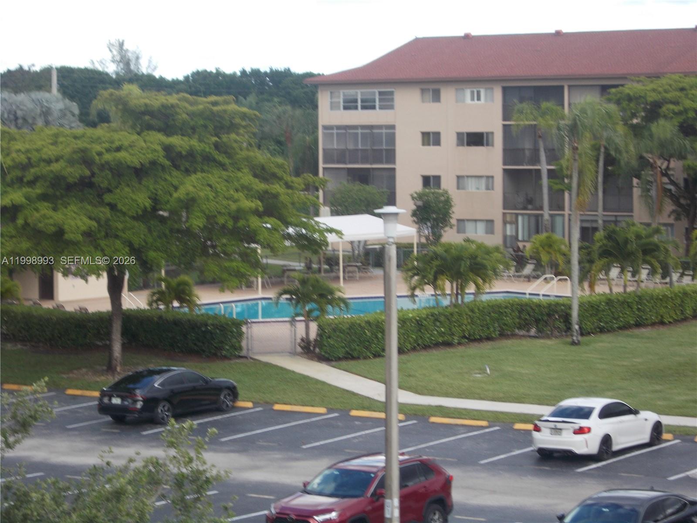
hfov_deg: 17.4
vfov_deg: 13.1
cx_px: 348
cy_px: 262
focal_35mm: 113
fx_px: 2275
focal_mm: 20.1
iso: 80
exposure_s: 1/60
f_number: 6
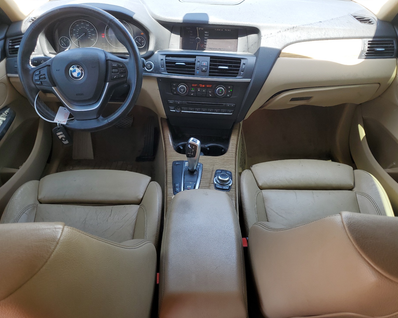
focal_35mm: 28
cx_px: 200
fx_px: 330
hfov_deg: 62.2
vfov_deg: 51.5
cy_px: 156
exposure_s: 1/222
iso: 50
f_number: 1.5
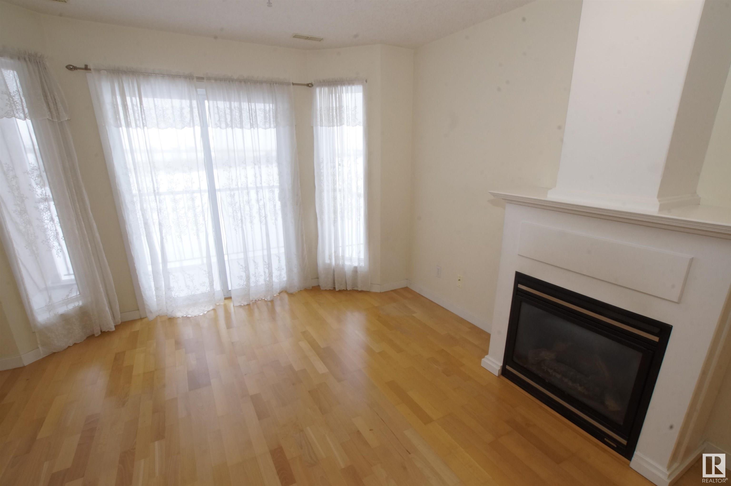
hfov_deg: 95.0
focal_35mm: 16
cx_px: 366
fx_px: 335
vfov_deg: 72.0
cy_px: 243
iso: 800
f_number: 22
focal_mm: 11
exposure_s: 1/8
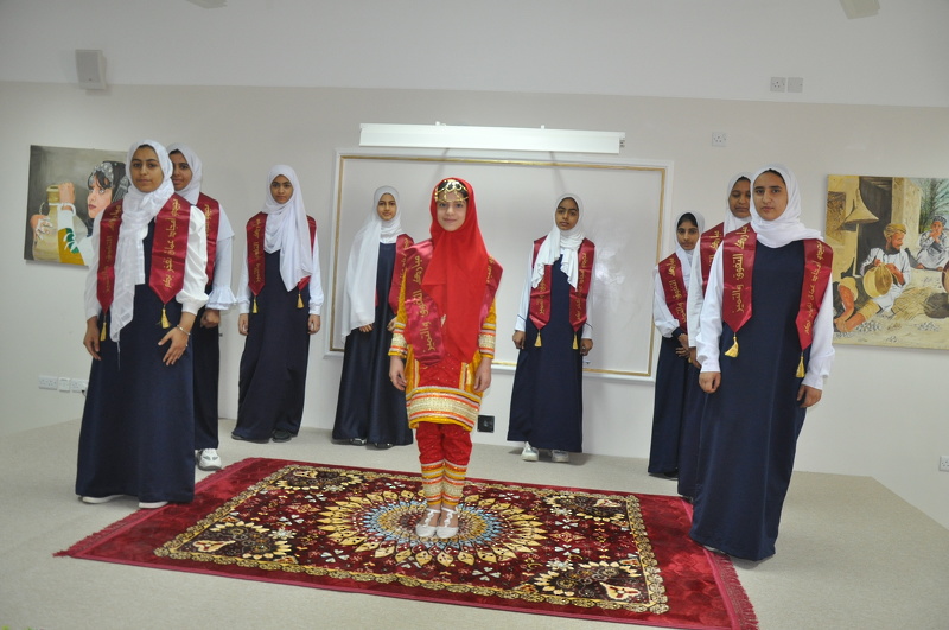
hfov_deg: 59.6
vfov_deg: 41.6
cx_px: 474
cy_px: 315
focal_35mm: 32
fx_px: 829
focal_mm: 21
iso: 800
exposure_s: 1/60
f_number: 3.8
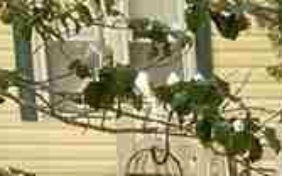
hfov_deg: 9.4
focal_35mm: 211
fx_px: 1620
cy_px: 690
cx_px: 549
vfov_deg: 5.5
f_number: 1.8
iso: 64
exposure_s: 1/121
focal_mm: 4.25
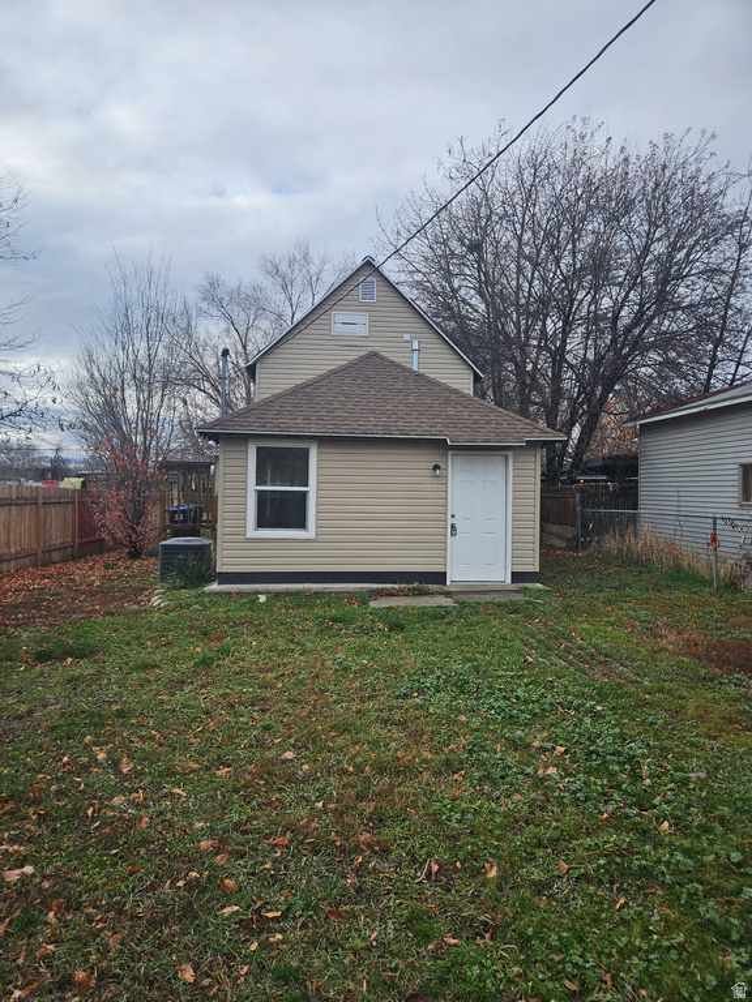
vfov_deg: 73.9
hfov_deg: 58.9
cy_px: 501
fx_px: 666
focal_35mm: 23
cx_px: 376
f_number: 1.8
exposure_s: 1/1173
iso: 25
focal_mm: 5.4
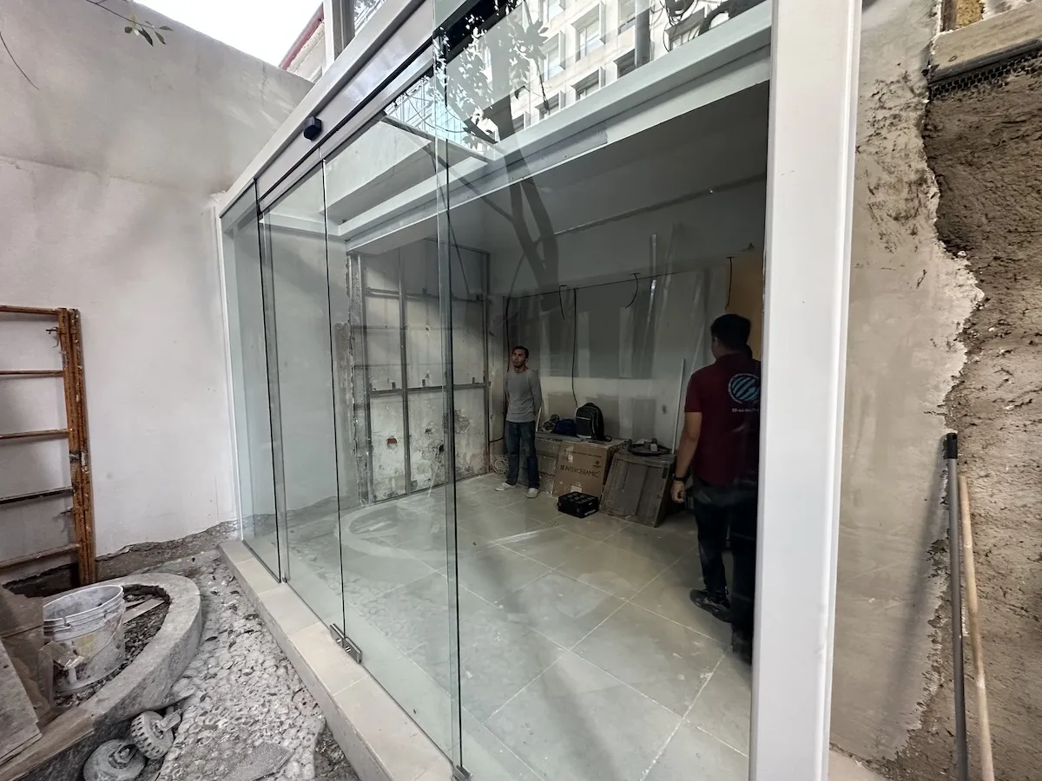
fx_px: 421
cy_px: 390
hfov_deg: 102.1
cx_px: 521
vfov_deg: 85.7
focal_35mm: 14
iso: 400
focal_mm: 2.22
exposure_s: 1/60
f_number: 2.2
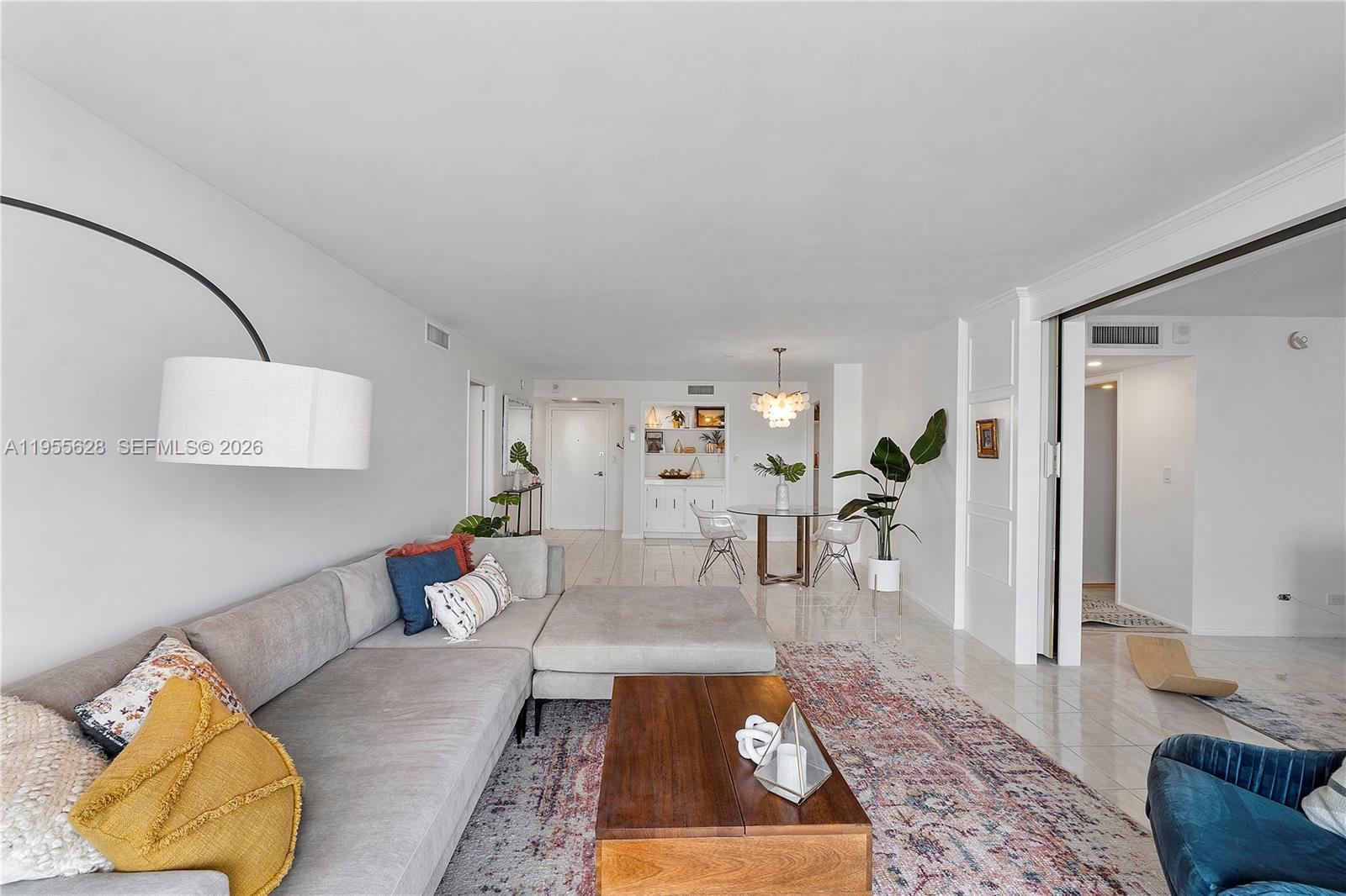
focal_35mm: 15
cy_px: 448
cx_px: 673
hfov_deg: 100.4
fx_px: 561
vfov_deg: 77.3
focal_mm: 10
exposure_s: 1/13
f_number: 11
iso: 160
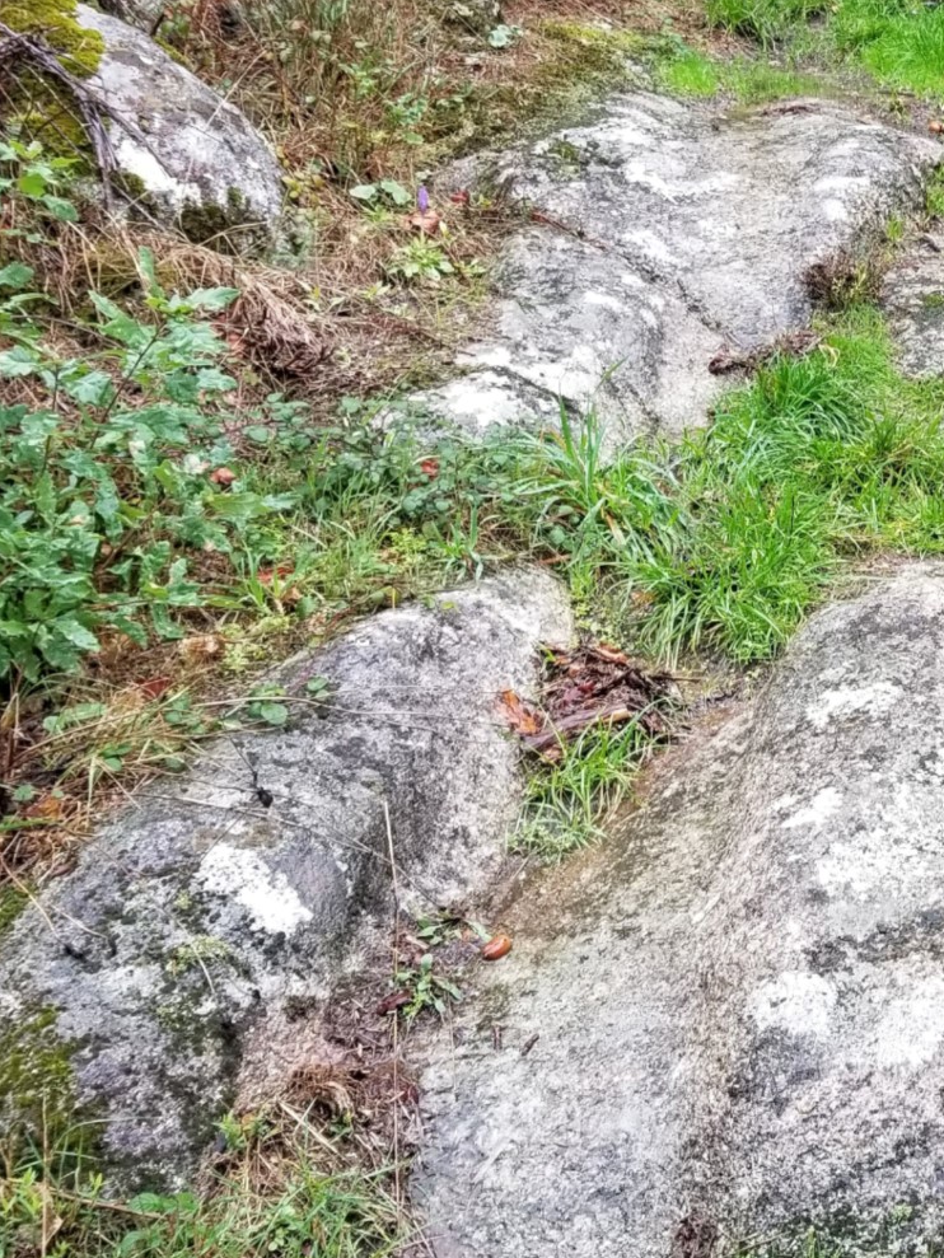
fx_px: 1927
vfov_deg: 36.1
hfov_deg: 26.1
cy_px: 547
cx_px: 952
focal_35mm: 53
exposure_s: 1/60
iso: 100
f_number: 1.7
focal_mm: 4.3
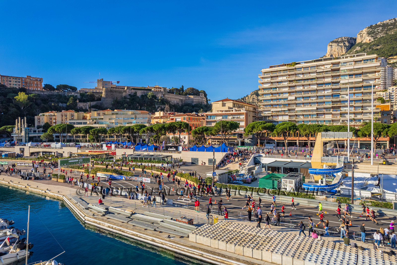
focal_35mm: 22
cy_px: 132
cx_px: 198
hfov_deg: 78.6
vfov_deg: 57.2
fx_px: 243
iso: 100
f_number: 2.8
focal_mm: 8.4
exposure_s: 1/1600
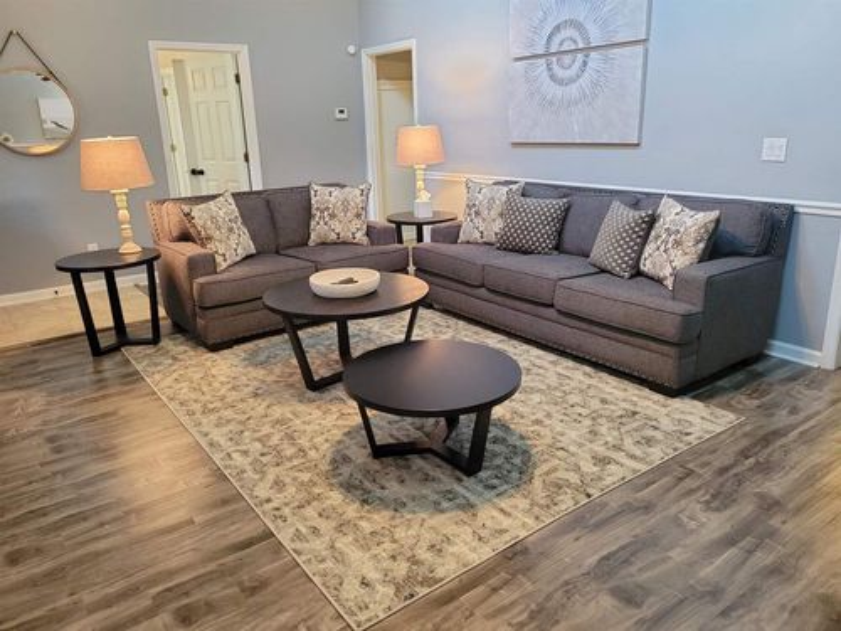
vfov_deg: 53.1
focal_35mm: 26
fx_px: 632
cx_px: 420
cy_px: 316
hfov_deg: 67.3
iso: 500
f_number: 1.8
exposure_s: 1/39
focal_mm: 5.4
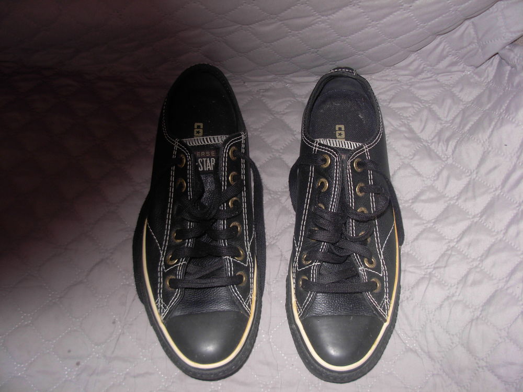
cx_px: 262
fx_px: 574
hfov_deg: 49.0
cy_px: 196
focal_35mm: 38
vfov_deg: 37.7
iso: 79
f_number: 2.9
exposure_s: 1/32
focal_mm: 6.3
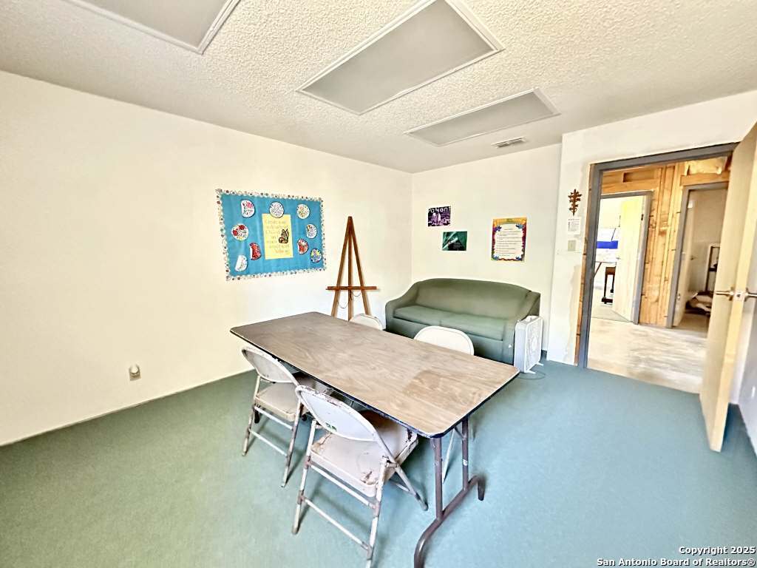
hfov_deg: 102.1
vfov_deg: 85.7
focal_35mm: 14
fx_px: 306
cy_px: 284
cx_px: 378
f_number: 2.2
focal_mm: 2.22
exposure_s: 1/30
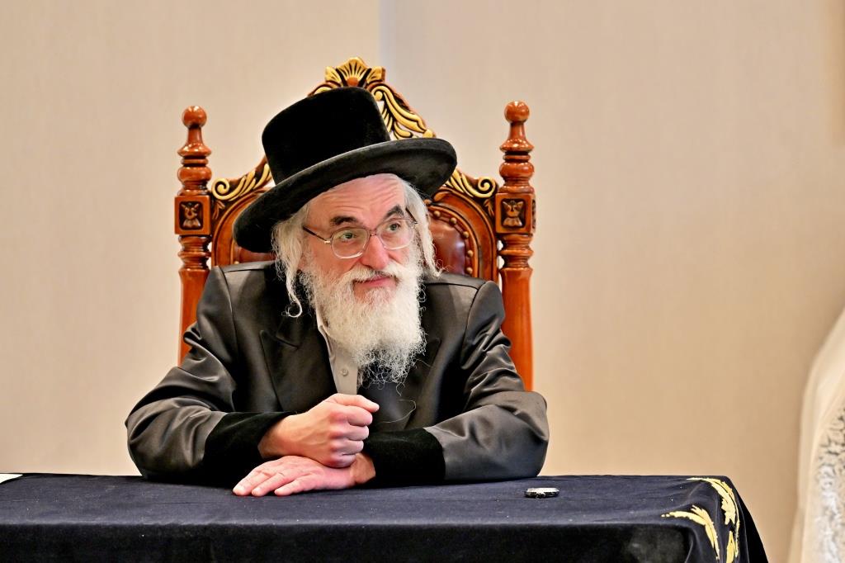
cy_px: 282
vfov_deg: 7.6
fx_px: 4223
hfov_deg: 11.4
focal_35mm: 180
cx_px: 422
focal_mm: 120
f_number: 4
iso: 1000
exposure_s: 1/200
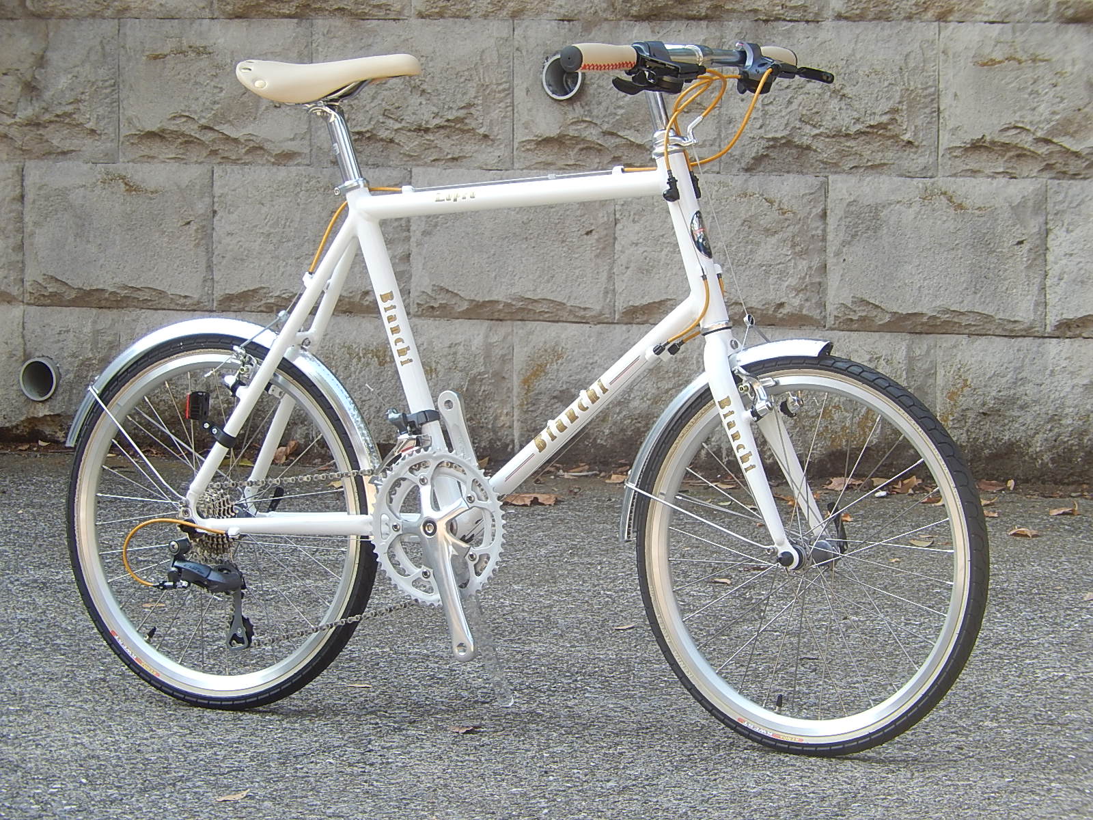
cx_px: 546
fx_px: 5336
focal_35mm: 169
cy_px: 410
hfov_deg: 11.7
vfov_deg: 8.8
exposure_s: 1/60
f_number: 5.7
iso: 125
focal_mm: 30.3
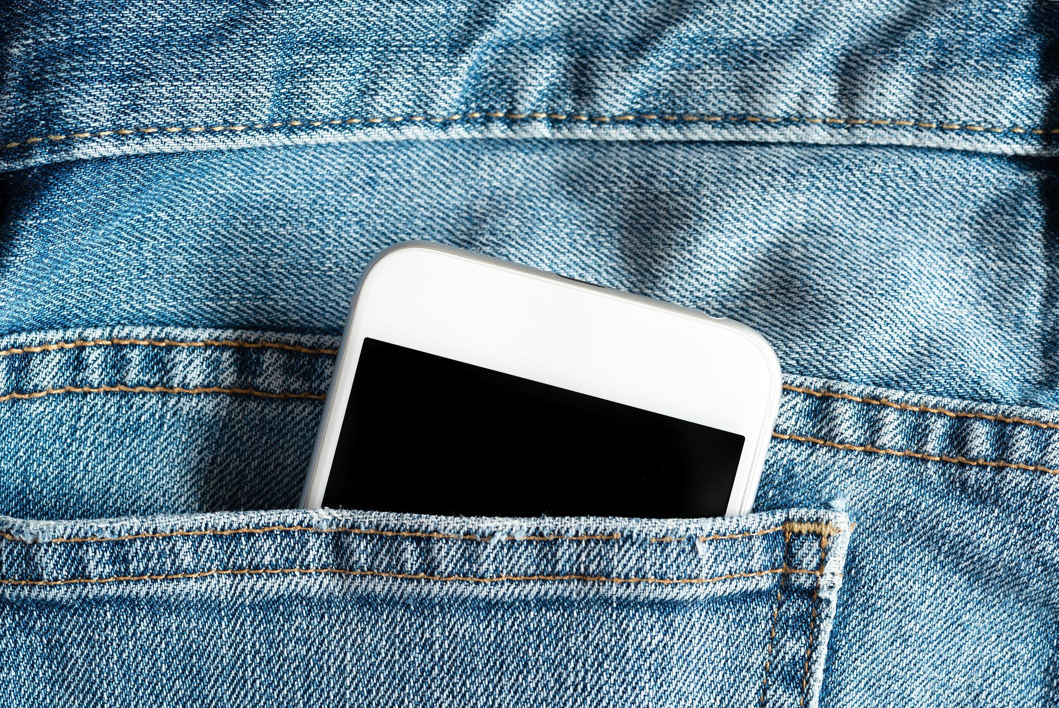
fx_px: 3092
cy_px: 354
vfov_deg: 13.1
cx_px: 530
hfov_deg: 19.4
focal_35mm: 105
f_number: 9
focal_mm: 105
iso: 100
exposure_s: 1/2.5
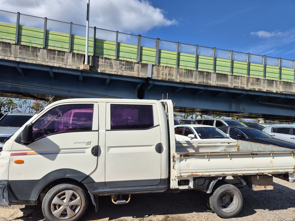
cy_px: 111
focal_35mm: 25
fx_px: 213
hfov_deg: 69.4
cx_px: 141
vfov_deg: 54.9
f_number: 1.8
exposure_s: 1/2488
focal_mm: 5.4
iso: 25
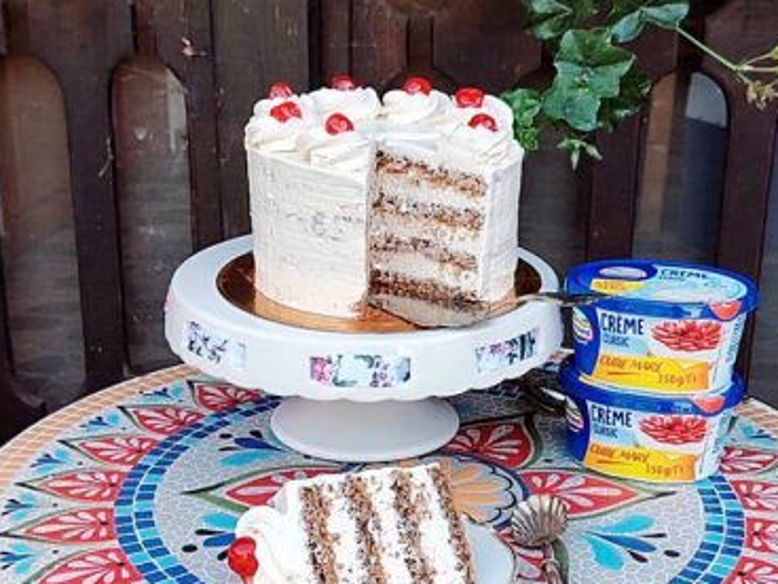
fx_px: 1281
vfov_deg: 25.5
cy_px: 395
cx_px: 423
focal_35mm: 57
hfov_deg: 33.8
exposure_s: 1/100
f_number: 1.75
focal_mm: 5.25
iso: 157
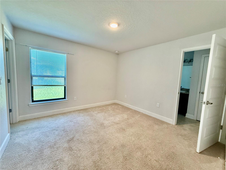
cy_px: 85
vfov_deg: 85.7
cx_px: 113
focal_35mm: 14
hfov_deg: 102.1
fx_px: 91
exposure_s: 1/120
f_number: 2.2
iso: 400
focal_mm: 2.22
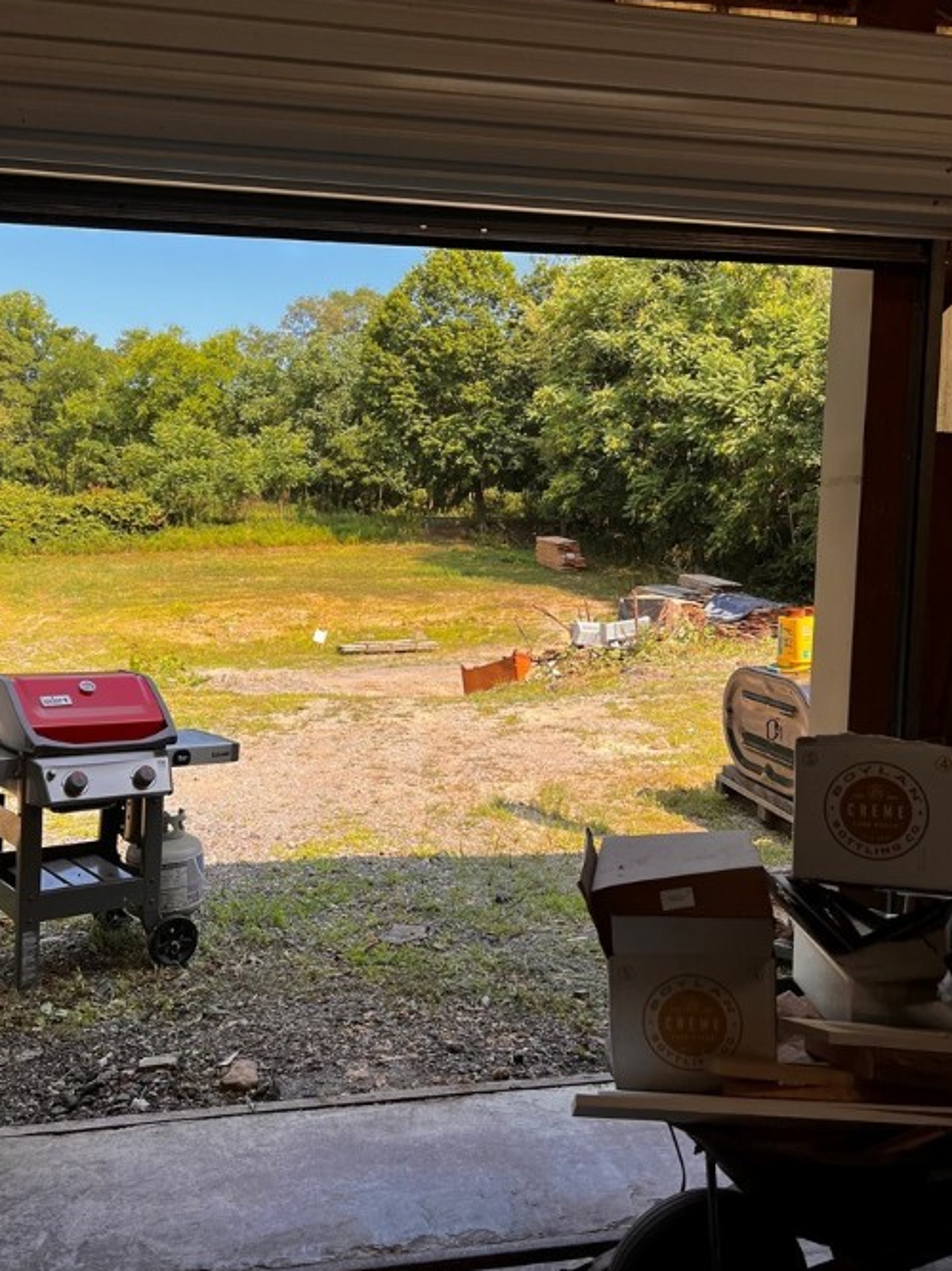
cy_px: 613
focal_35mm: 30
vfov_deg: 60.0
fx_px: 1101
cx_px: 429
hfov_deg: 46.7
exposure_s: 1/1361
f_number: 1.5
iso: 50
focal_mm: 5.7
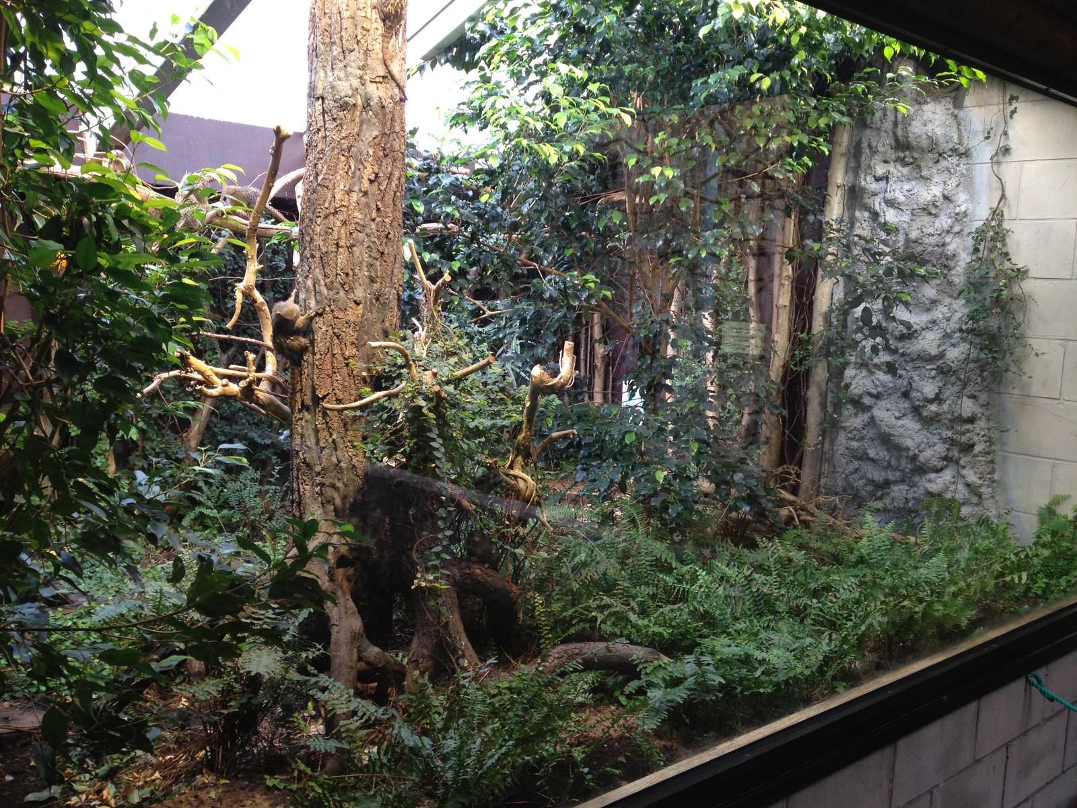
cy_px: 404
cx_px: 538
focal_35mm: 35
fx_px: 1089
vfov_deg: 40.7
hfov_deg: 52.6
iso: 64
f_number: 2.4
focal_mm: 4.28
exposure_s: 1/60
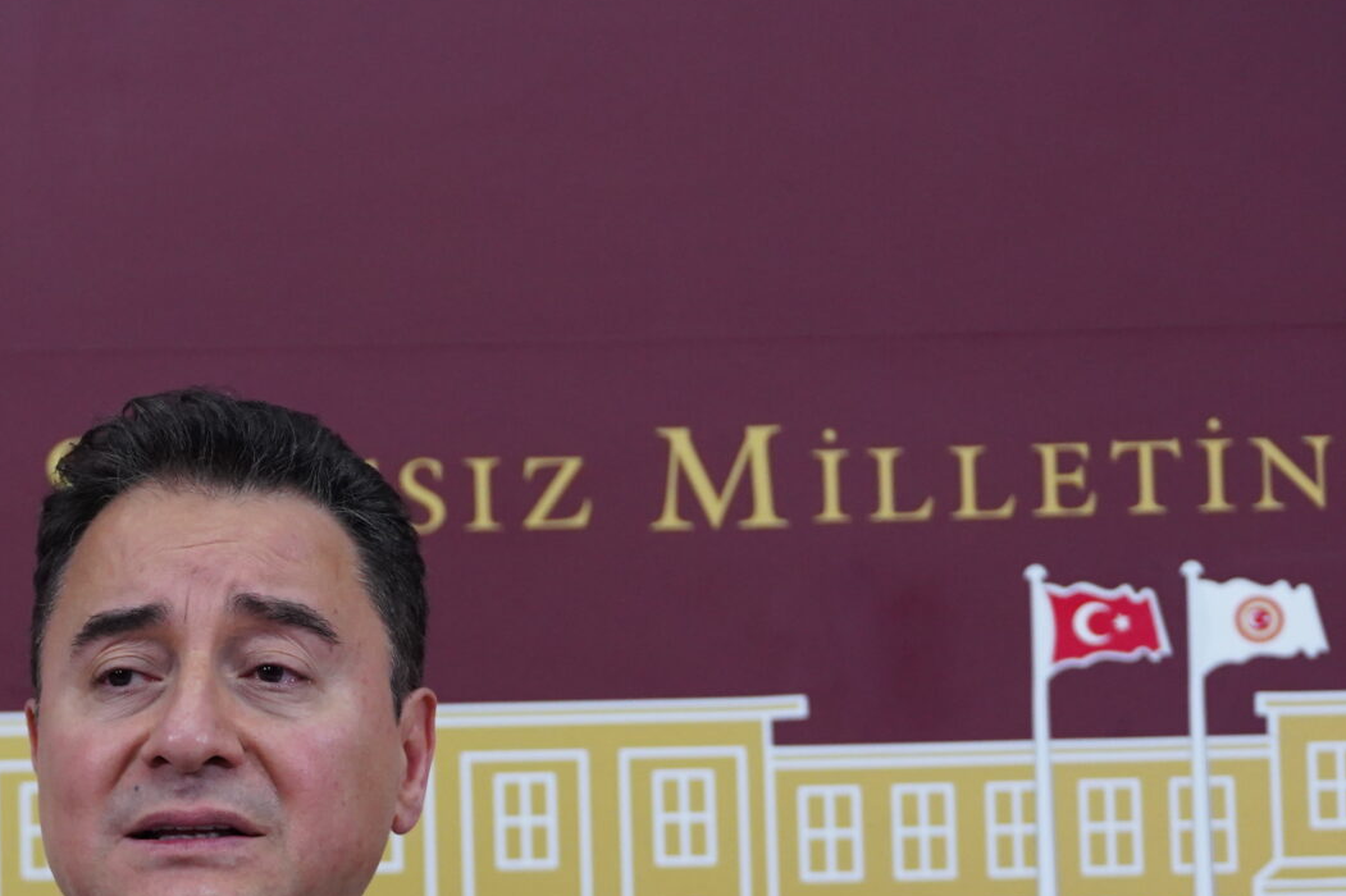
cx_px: 72
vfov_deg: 5.4
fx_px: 9381
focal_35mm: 251
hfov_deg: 8.2
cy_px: 1043
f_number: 3.5
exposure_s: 1/250
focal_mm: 103
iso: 2500
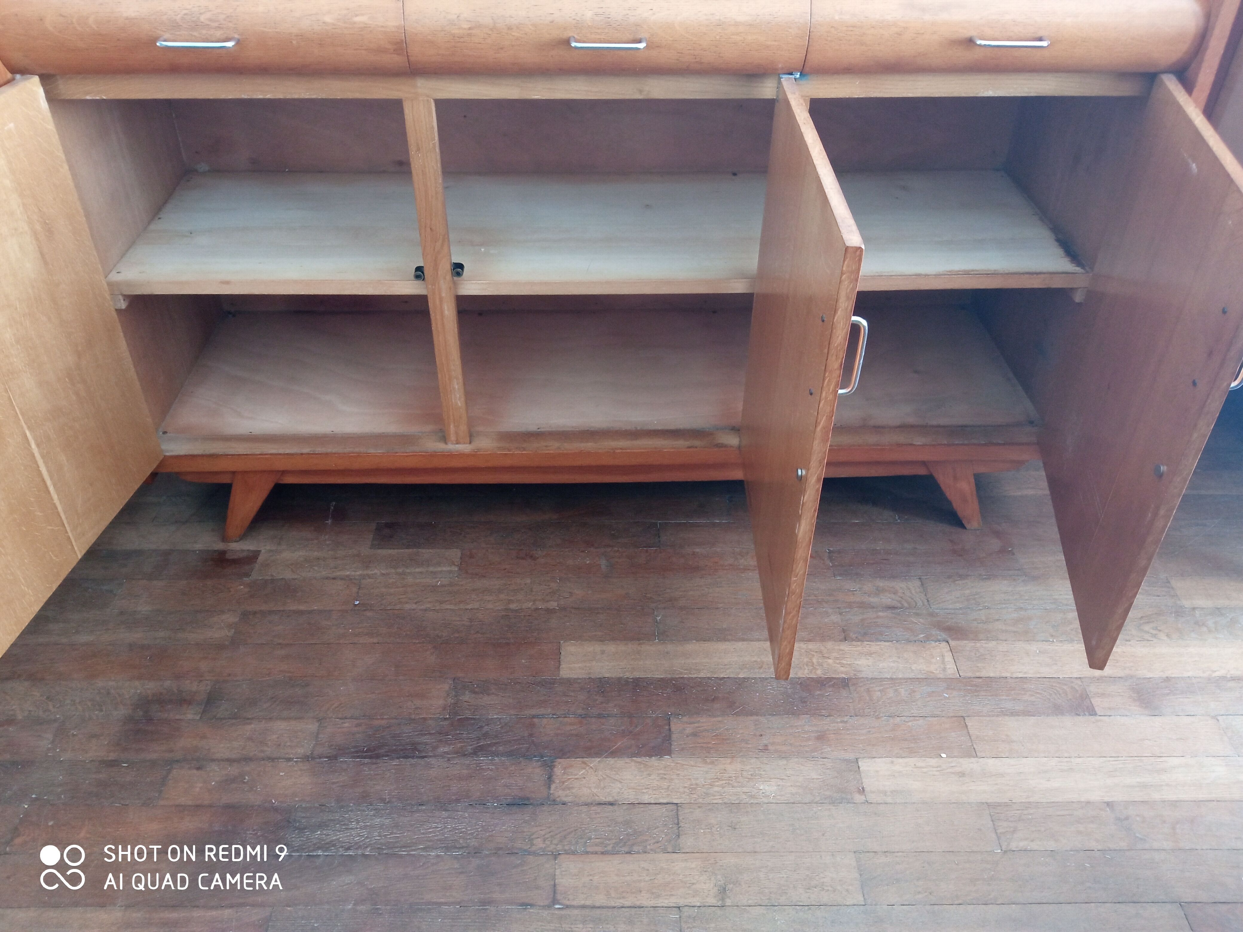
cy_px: 466
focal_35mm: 27
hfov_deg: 65.3
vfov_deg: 51.4
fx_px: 970
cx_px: 622
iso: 881
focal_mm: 3.79
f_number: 2.2
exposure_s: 1/25
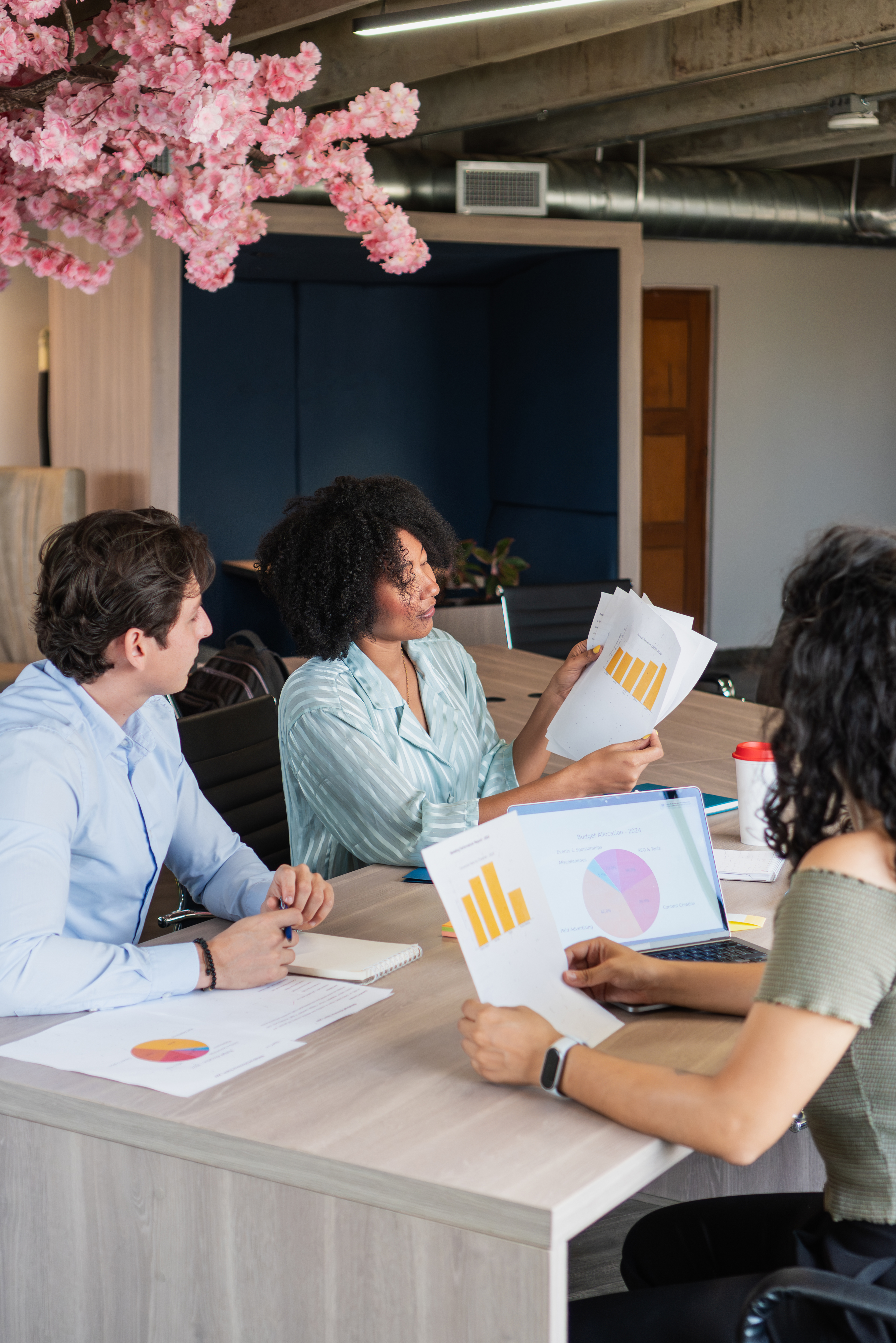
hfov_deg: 25.3
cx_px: 456
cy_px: 679
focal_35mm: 54
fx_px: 1998
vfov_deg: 37.2
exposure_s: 1/400
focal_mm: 35
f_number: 2.5
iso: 500
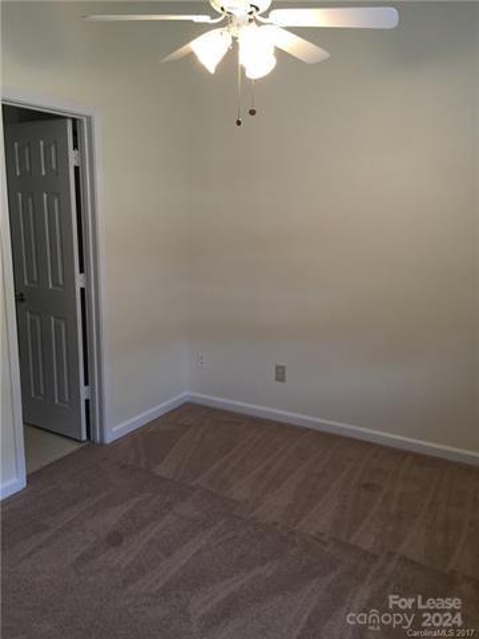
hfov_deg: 48.2
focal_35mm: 29
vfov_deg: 61.7
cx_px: 240
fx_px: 535
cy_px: 320
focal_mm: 4.15
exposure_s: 1/30
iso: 100
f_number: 2.2
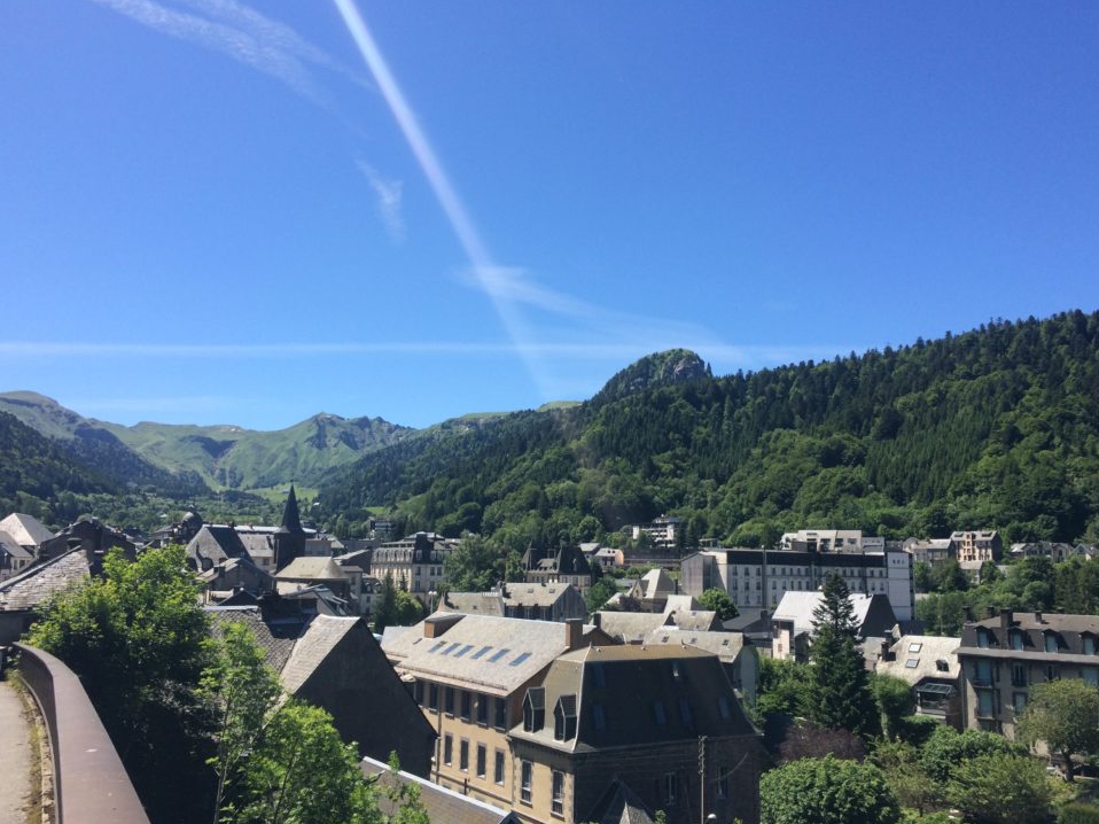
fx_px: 984
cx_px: 551
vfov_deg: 45.4
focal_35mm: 31
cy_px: 430
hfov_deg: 58.4
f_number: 2.2
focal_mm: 4.15
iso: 32
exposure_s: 1/1580
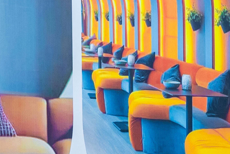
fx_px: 1278
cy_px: 279
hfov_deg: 10.2
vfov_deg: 6.7
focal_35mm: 200
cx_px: 2
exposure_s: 1/500
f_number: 3.2
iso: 1600
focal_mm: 35
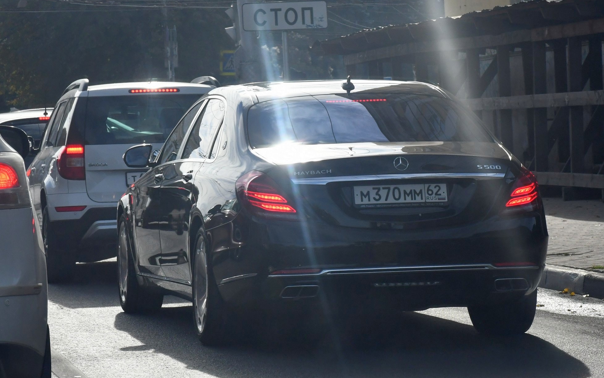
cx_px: 304
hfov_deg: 17.8
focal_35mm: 117
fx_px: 1926
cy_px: 194
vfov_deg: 11.2
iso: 1000
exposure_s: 1/800
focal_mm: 75
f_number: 14
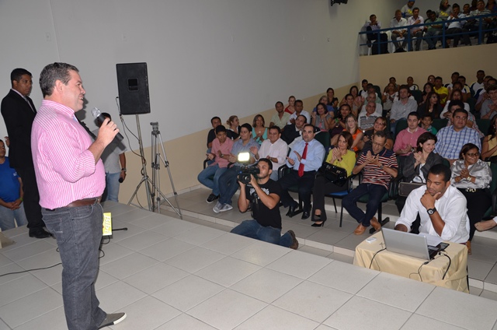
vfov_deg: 41.5
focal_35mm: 32
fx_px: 434
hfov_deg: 59.6
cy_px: 165
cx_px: 248
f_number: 3.8
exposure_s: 1/60
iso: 200
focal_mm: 21
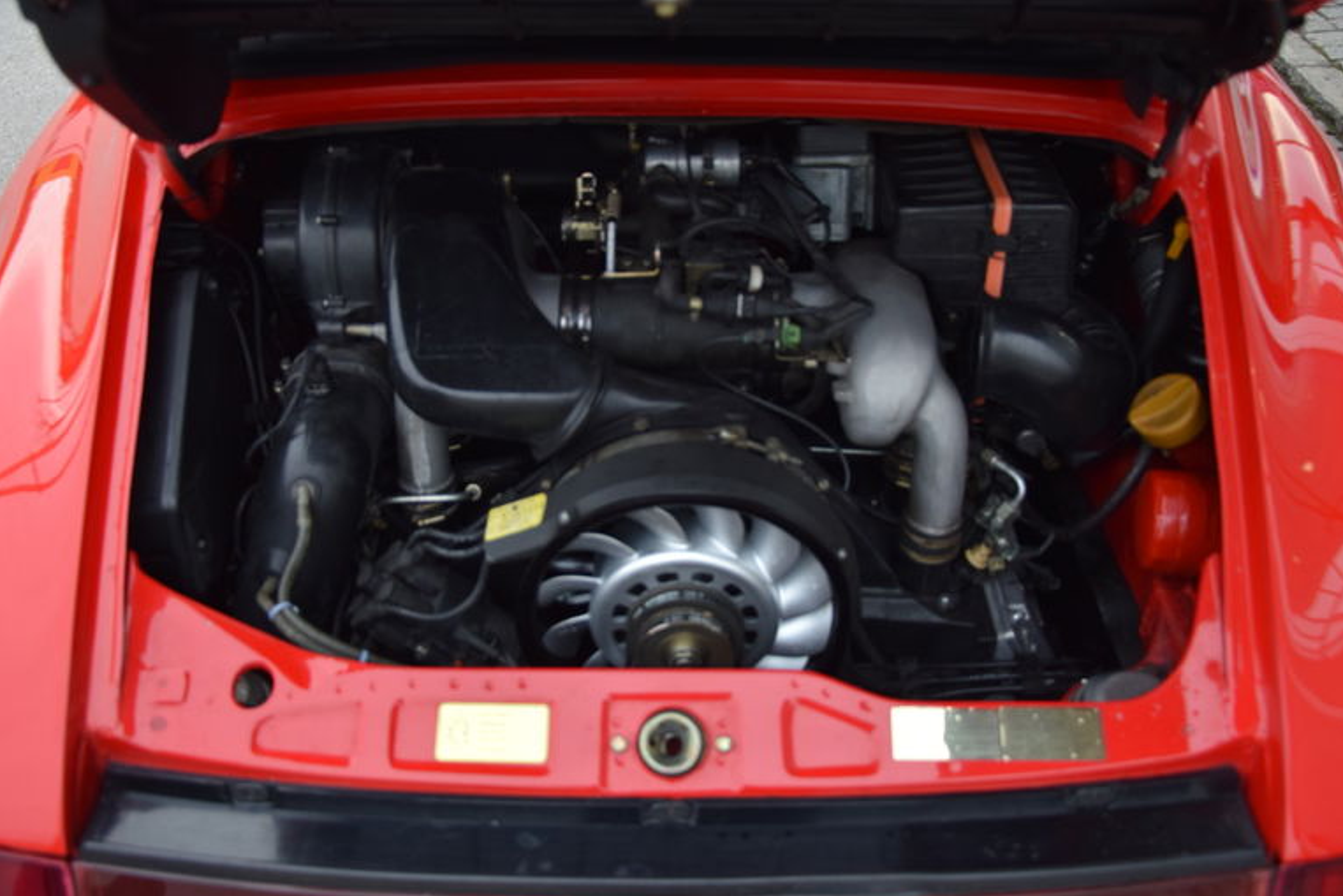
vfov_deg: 8.7
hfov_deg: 13.0
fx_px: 5914
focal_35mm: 159
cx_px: 674
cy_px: 449
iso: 640
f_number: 5.6
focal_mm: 105
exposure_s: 1/250
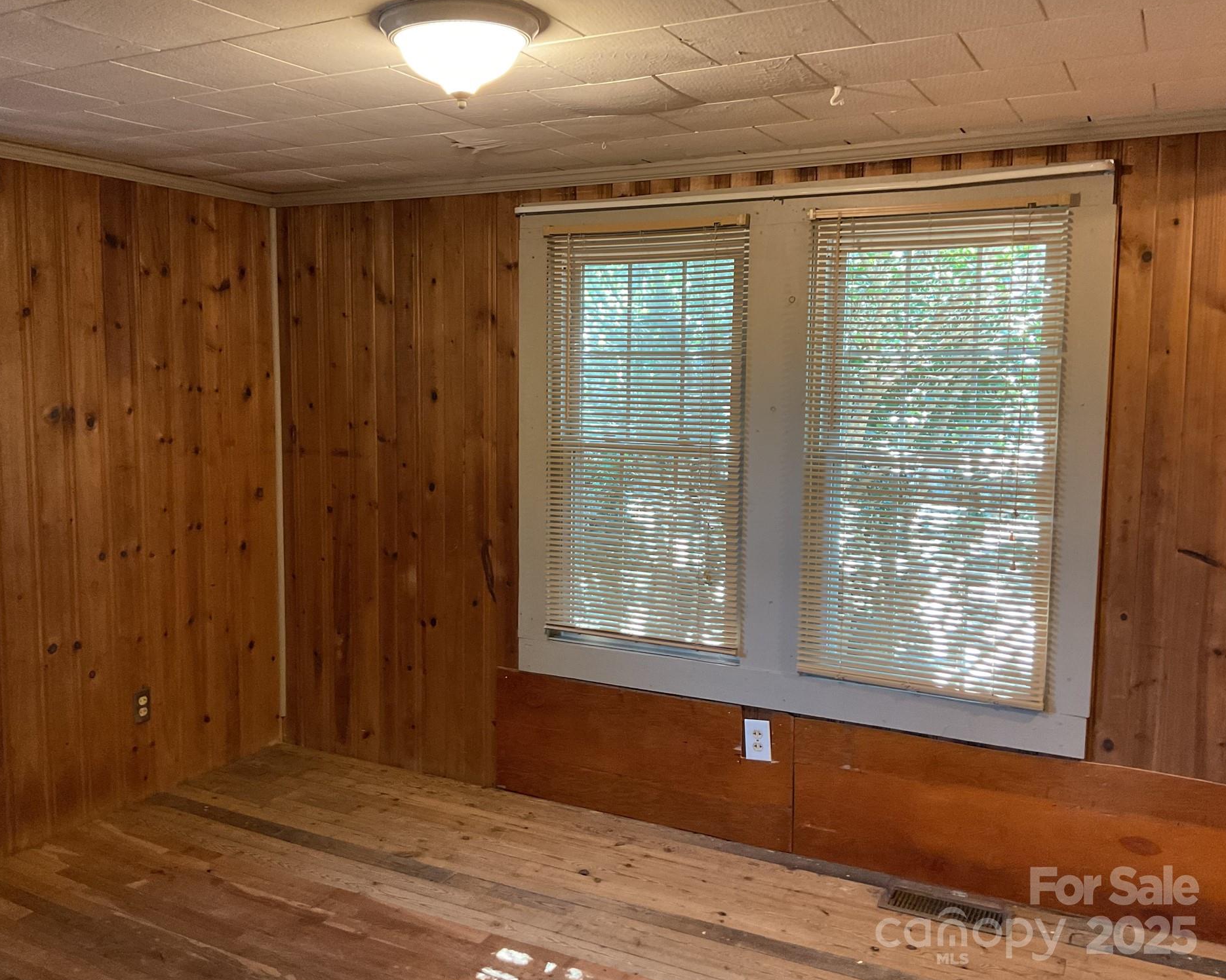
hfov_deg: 57.1
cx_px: 575
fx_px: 1125
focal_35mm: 31
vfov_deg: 47.1
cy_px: 487
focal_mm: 3
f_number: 1.8
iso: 320
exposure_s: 1/60
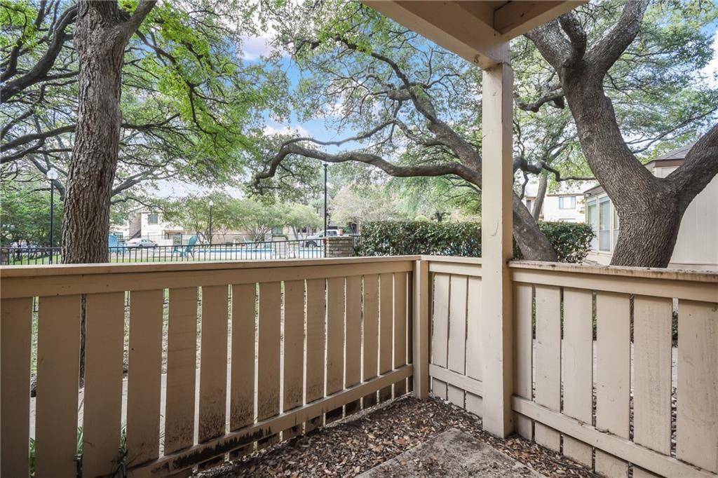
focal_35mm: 16
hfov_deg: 95.0
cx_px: 359
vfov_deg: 72.0
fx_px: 329
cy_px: 239
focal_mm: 11
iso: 200
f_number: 8
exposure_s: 1/40
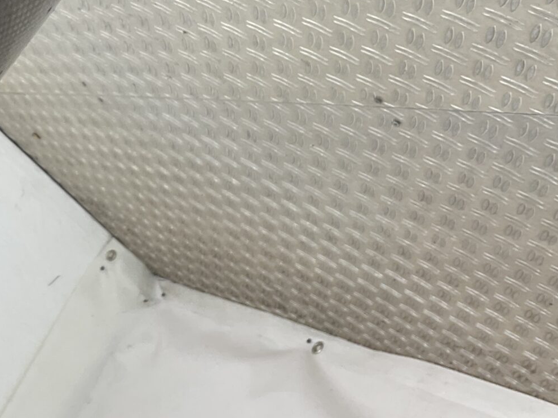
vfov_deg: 19.4
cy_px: 85
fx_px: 1209
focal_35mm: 75
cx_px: -20
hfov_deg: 24.6
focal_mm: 3
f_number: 1.8
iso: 20
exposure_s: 1/120
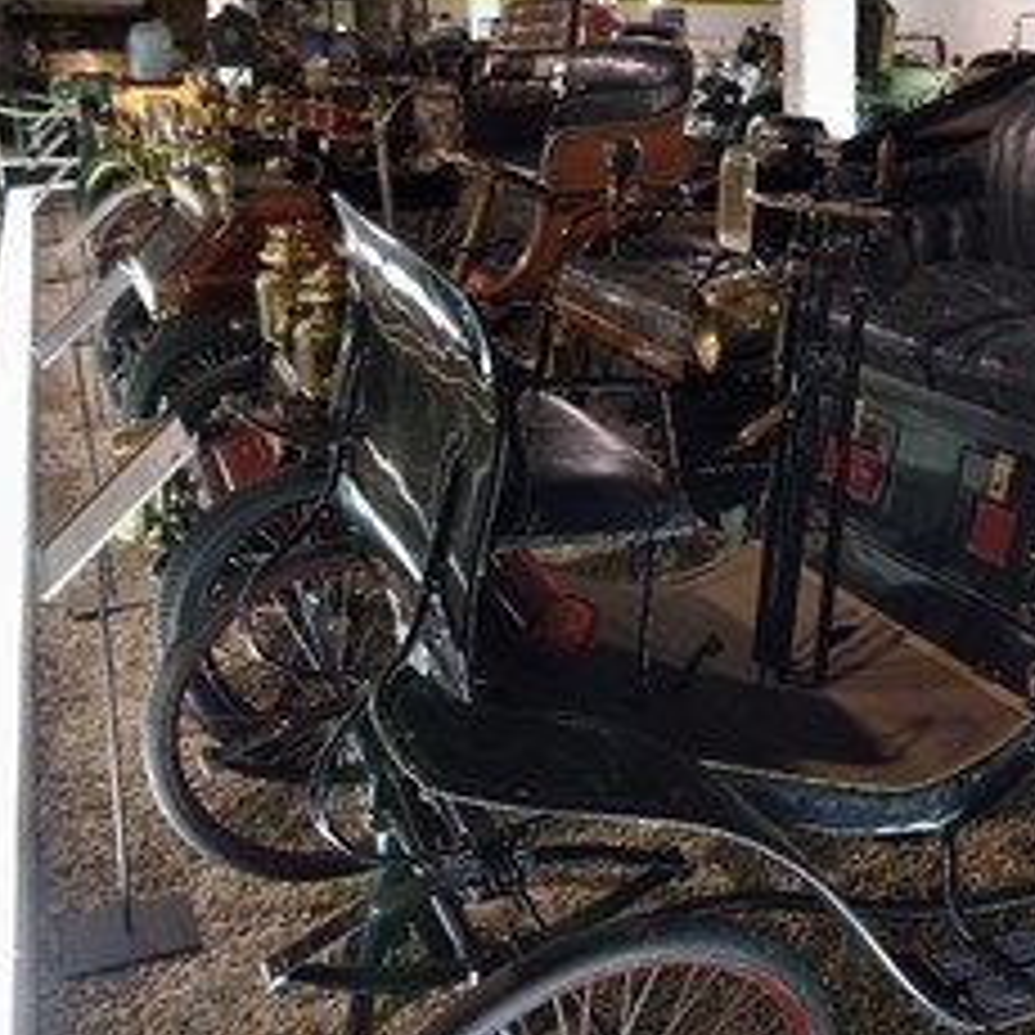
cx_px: 891
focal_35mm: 45
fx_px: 1522
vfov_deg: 37.5
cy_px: 459
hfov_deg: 35.7
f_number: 5.6
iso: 800
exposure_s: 1/6
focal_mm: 29
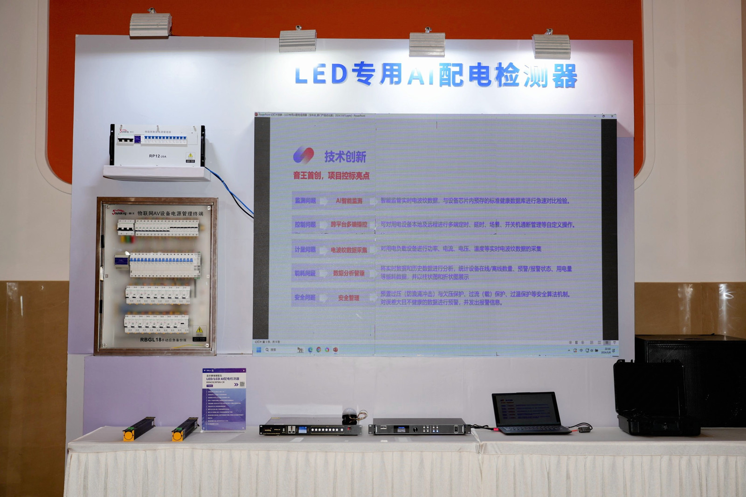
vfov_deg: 31.2
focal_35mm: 43
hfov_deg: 45.4
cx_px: 373
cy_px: 248
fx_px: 891
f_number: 4
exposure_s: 1/161
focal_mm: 43
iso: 100
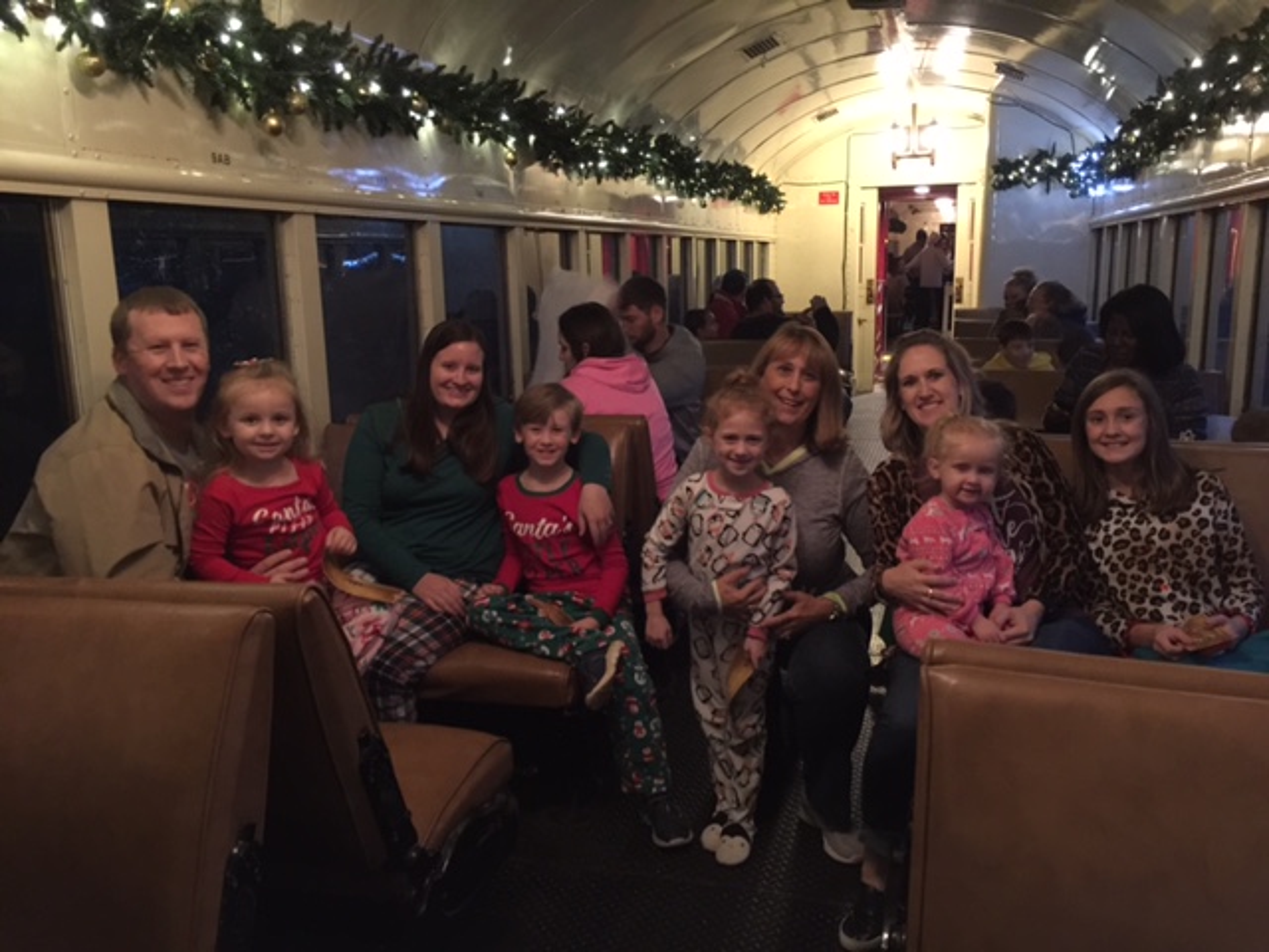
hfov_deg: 61.7
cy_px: 476
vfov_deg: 48.2
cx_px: 634
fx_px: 1063
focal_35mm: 29
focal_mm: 4.15
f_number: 2.2
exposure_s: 1/4
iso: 160
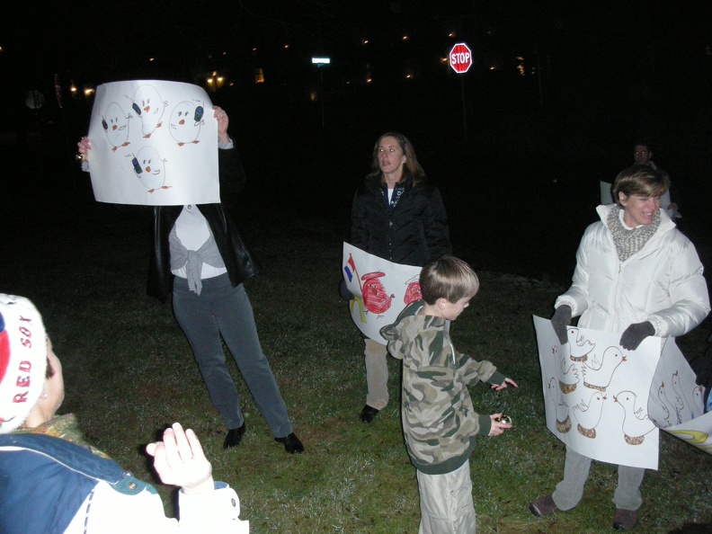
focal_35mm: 35
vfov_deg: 40.7
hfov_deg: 52.6
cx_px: 356
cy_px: 267
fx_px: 720
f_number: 2.8
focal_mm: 5.8
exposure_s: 1/60
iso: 379
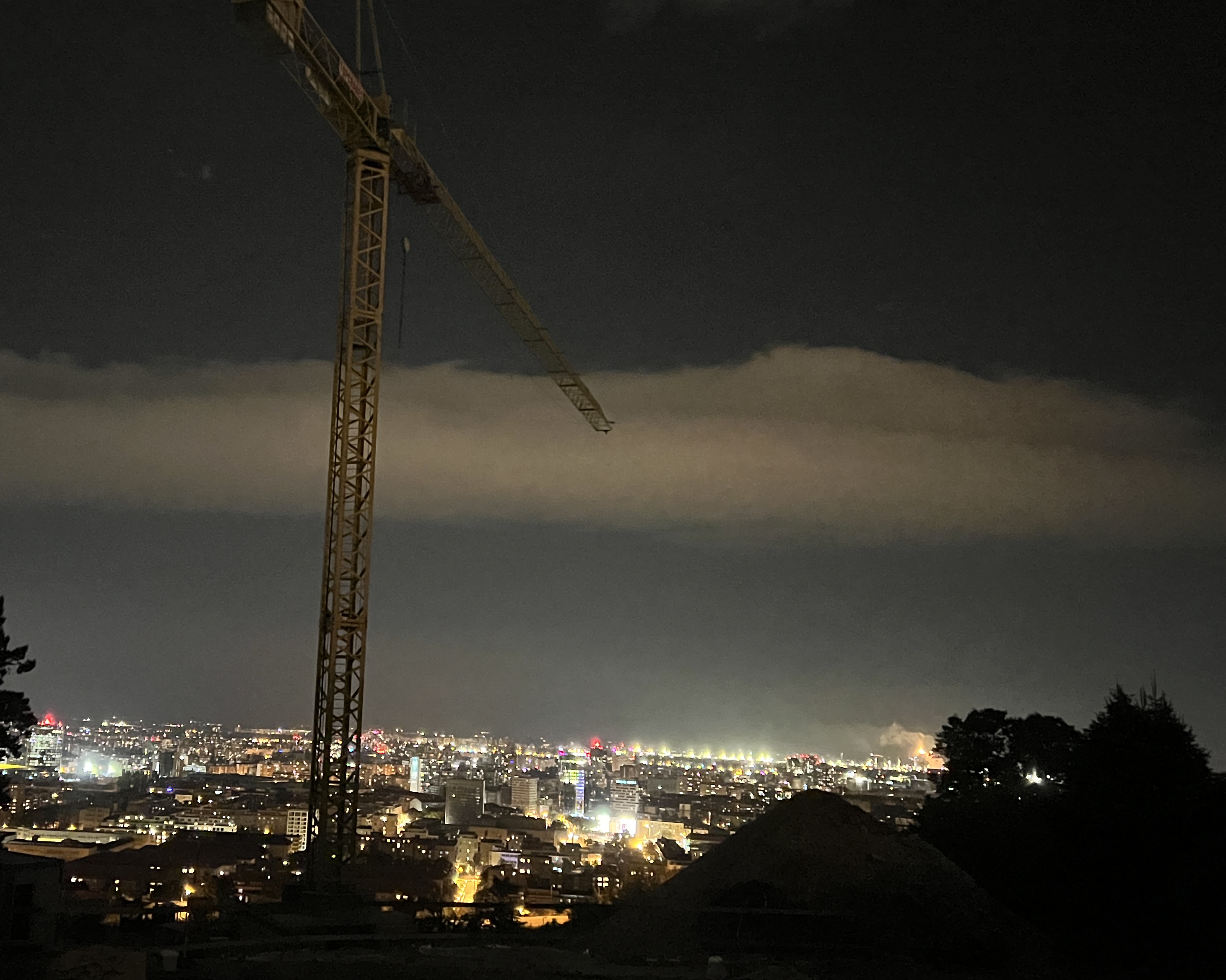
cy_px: 496
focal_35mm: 35
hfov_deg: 50.5
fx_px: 1270
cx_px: 395
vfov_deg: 42.2
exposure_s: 1/17
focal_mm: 5.7
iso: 8000
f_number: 1.5
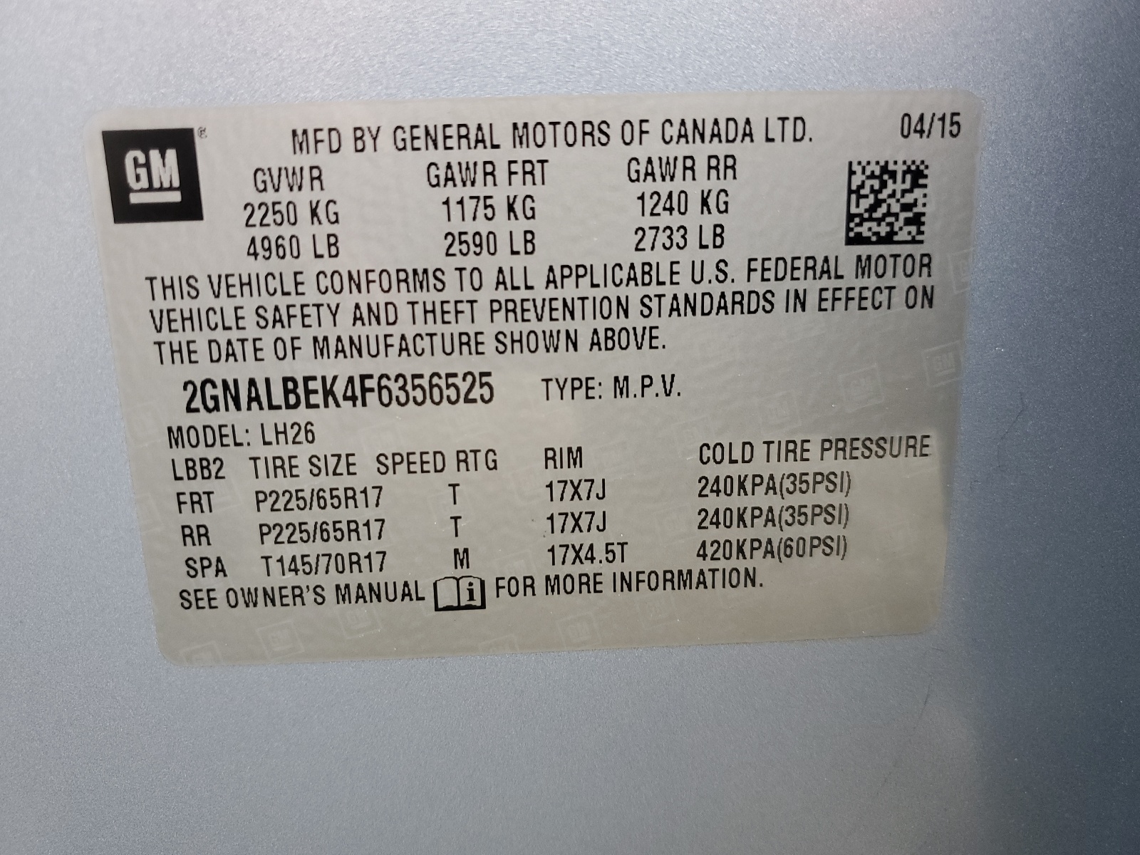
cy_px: 428
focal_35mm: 26
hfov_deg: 67.3
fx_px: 856
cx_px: 570
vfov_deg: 53.1
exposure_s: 1/120
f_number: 1.5
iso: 72
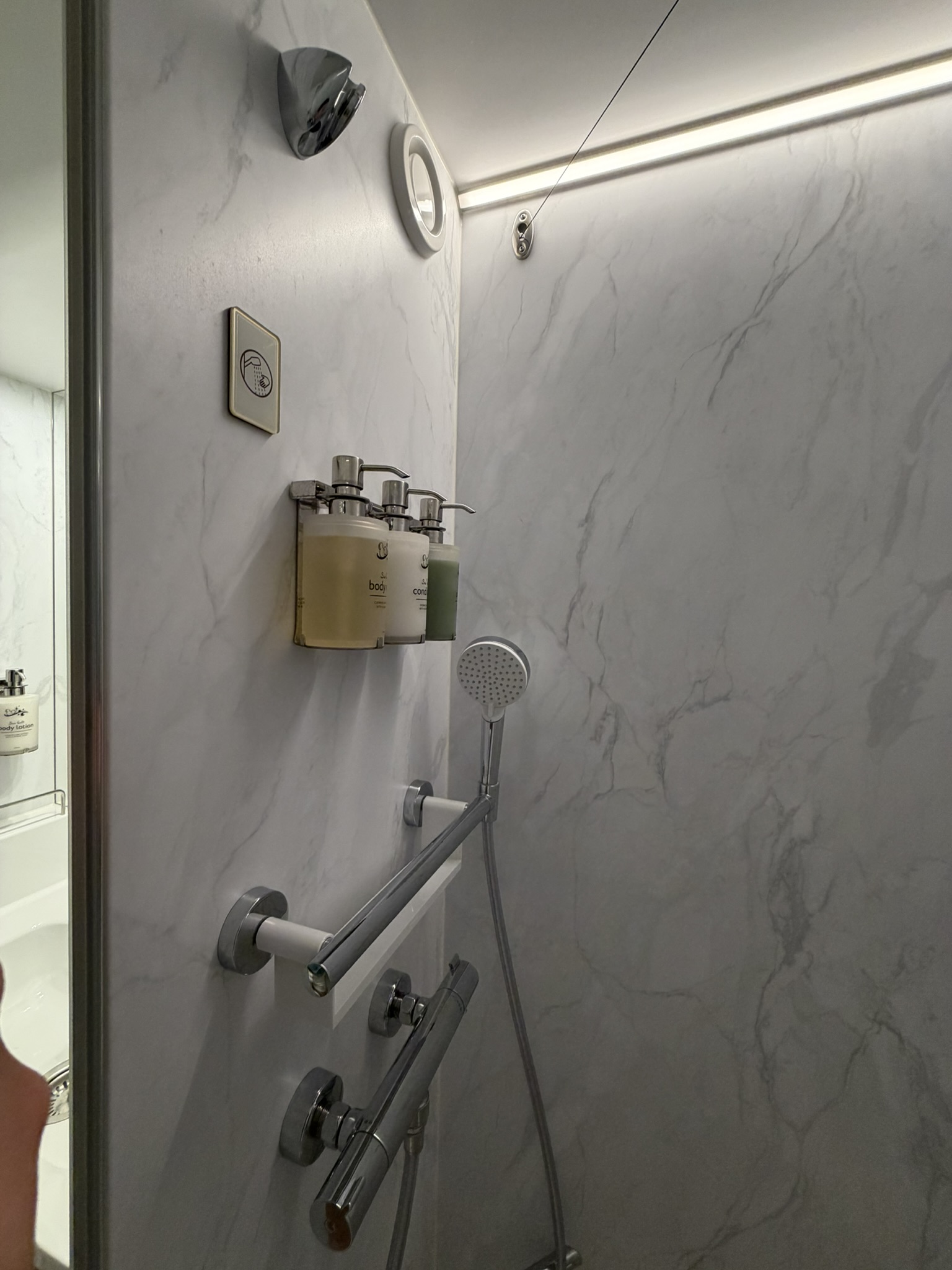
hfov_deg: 85.7
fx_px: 513
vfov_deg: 102.1
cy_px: 635
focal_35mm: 14
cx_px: 476
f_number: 2.2
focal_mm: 2.22
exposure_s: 1/120
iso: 250
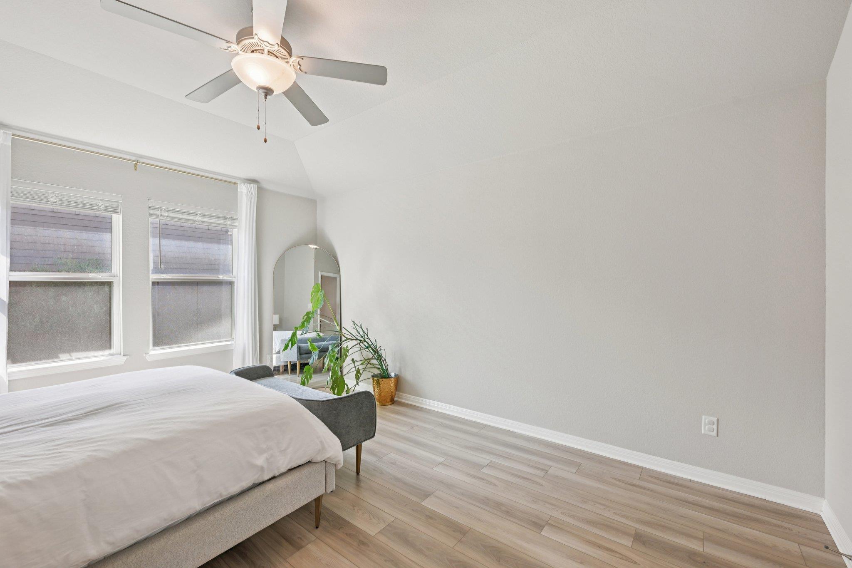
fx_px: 355
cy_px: 284
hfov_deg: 100.4
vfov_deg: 77.3
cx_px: 426
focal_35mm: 15
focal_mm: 15
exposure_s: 1/20
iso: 100
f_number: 6.7
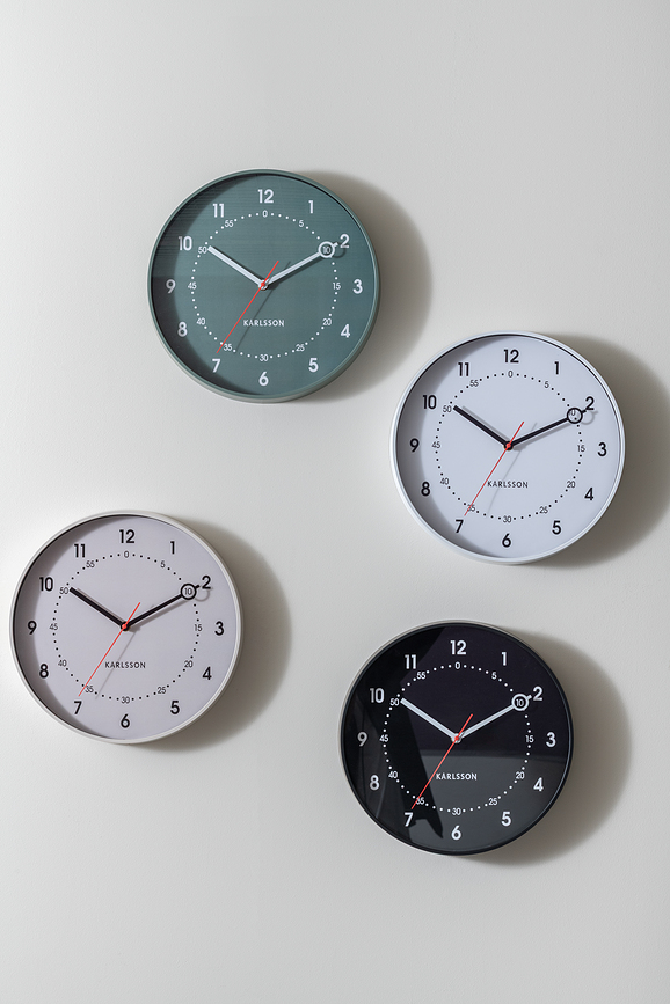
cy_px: 502
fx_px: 2791
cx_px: 335
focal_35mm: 100
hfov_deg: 13.7
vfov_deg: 20.4
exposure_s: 1/125
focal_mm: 100
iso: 200
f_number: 13
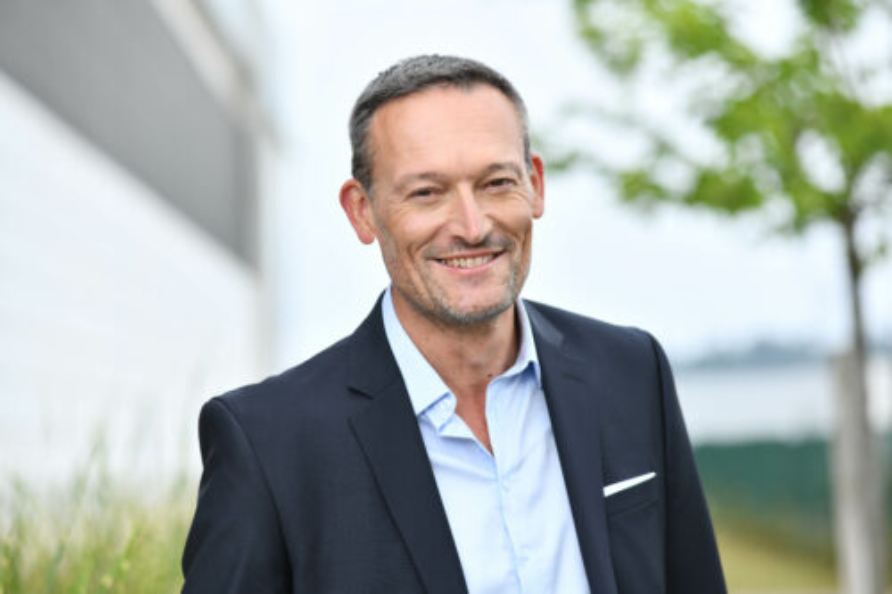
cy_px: 297
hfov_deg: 14.2
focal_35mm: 145
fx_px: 3591
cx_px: 446
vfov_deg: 9.5
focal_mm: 145
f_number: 5
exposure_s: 1/200
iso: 64
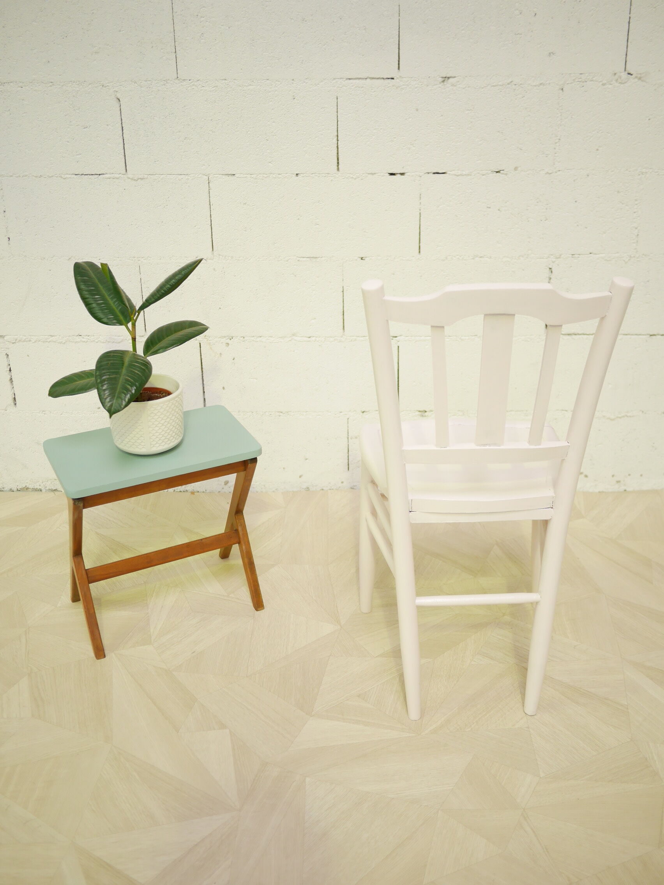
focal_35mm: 40
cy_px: 442
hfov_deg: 36.0
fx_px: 1023
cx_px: 332
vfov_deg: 46.8
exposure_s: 1/60
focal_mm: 20
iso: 640
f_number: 1.7
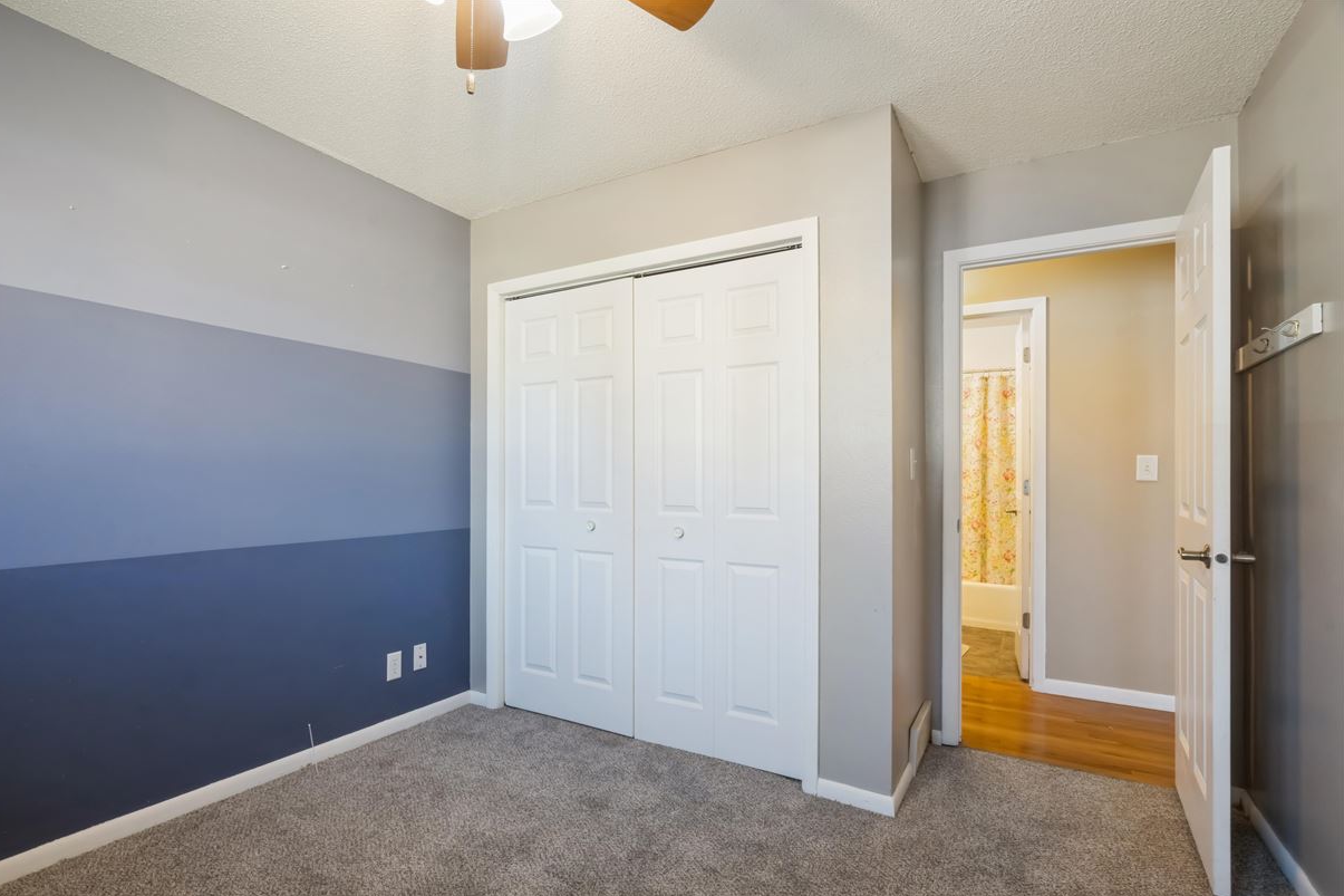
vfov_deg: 70.4
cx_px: 631
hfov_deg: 93.2
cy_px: 474
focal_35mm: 17
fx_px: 635
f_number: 10
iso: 400
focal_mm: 16
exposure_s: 1/4
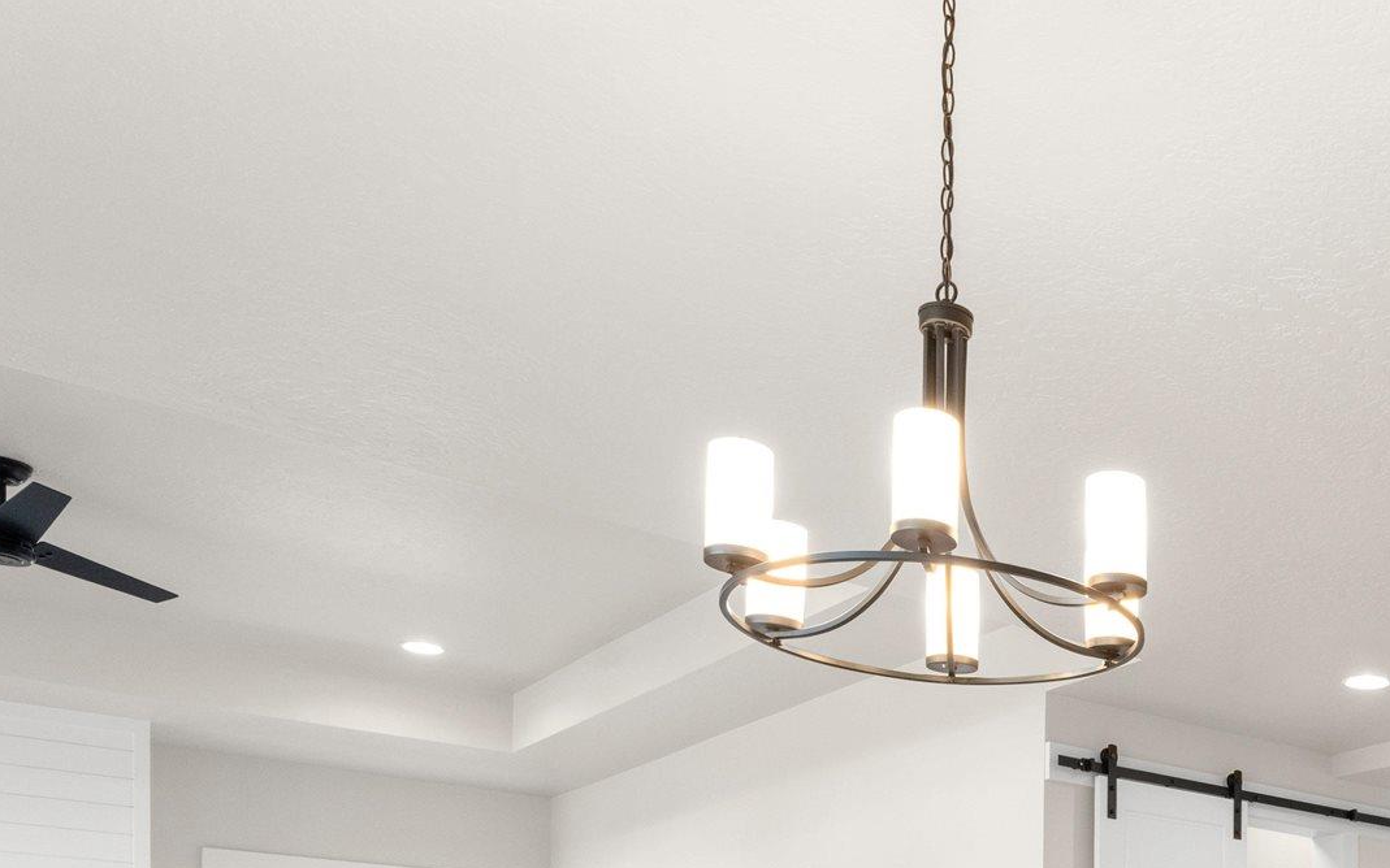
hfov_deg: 42.3
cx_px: 1361
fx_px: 1553
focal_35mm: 41
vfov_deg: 26.1
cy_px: 1163
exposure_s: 1/8
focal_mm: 14
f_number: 13
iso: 800
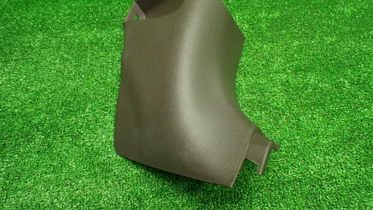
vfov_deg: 35.5
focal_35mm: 33
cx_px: 186
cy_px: 87
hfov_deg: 59.5
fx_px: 326
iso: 800
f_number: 2.3
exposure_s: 1/100
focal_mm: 5.4
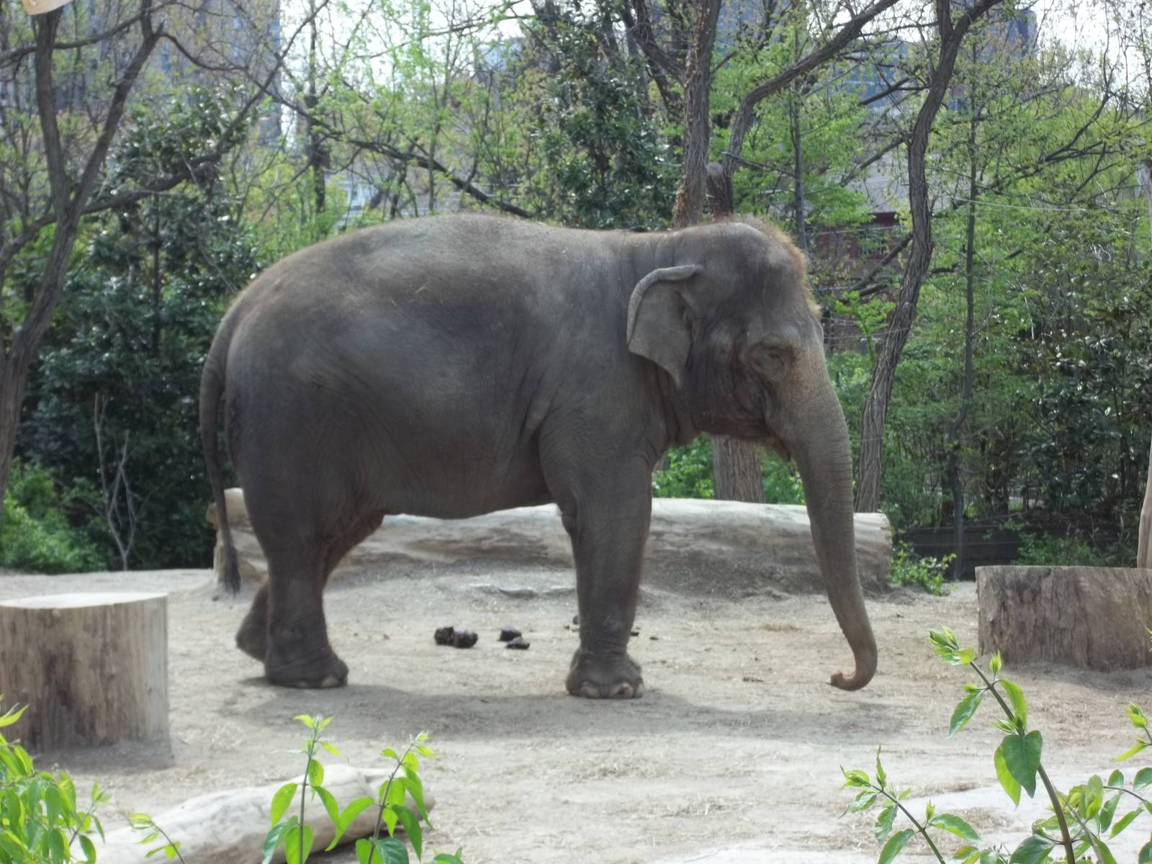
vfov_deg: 15.4
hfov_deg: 20.4
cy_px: 432
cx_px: 576
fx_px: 3195
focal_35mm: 96
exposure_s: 1/160
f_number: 5.2
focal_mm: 17.1
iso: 64
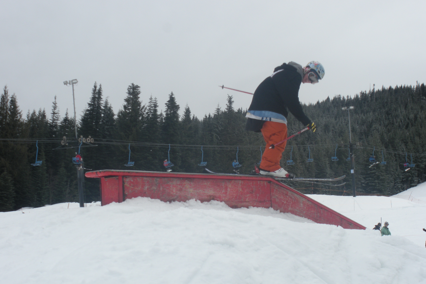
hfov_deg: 30.1
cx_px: 212
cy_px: 144
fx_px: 793
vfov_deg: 20.3
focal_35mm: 67
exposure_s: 1/481
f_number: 4.6
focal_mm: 11.2
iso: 88
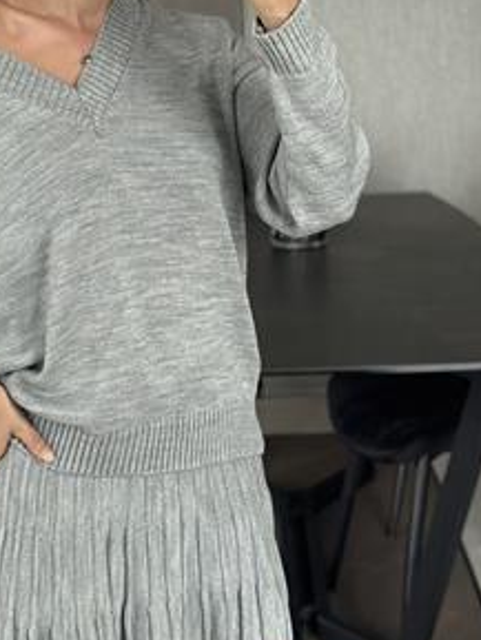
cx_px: 144
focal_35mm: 84
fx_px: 1555
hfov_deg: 17.5
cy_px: 197
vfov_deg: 23.1
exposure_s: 1/40
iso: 640
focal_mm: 6.86
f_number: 1.78
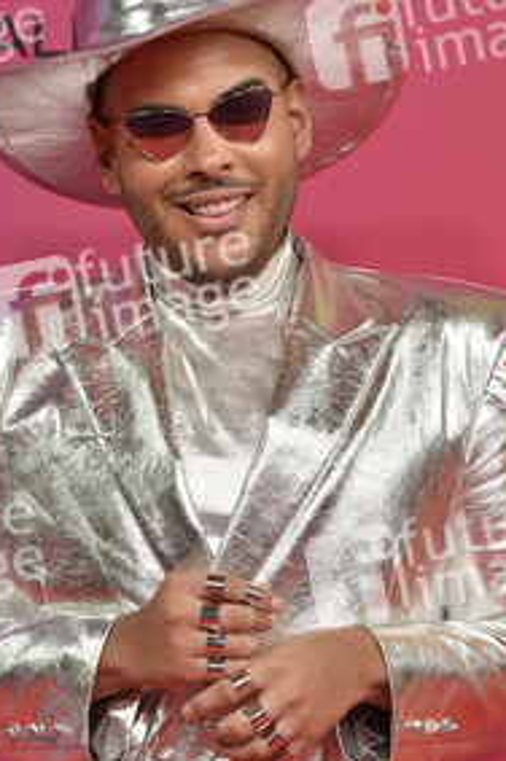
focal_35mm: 269
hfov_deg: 5.1
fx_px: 5685
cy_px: 430
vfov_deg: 7.7
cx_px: 199
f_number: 5.6
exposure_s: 1/200
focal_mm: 190
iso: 2000
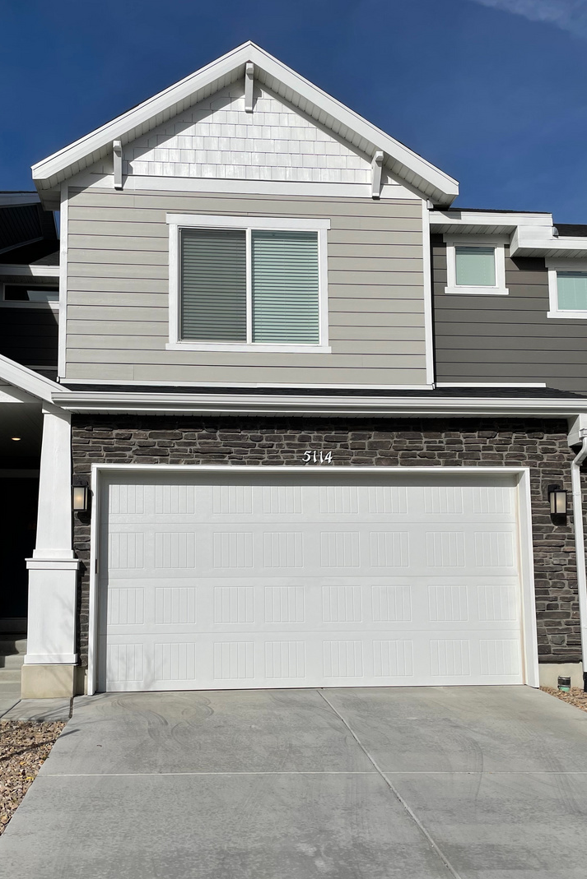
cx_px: 255
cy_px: 500
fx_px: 831
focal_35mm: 34
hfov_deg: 38.8
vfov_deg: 55.6
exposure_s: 1/10753
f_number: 1.6
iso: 32
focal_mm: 4.2
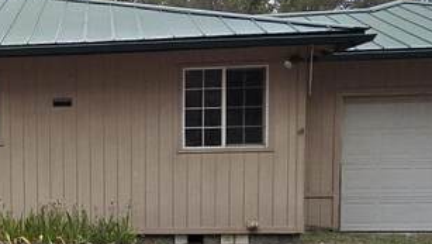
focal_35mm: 59
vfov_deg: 20.1
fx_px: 676
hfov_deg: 31.7
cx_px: -35
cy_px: 205
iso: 50
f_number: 2.2
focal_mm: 2.2
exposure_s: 1/1879
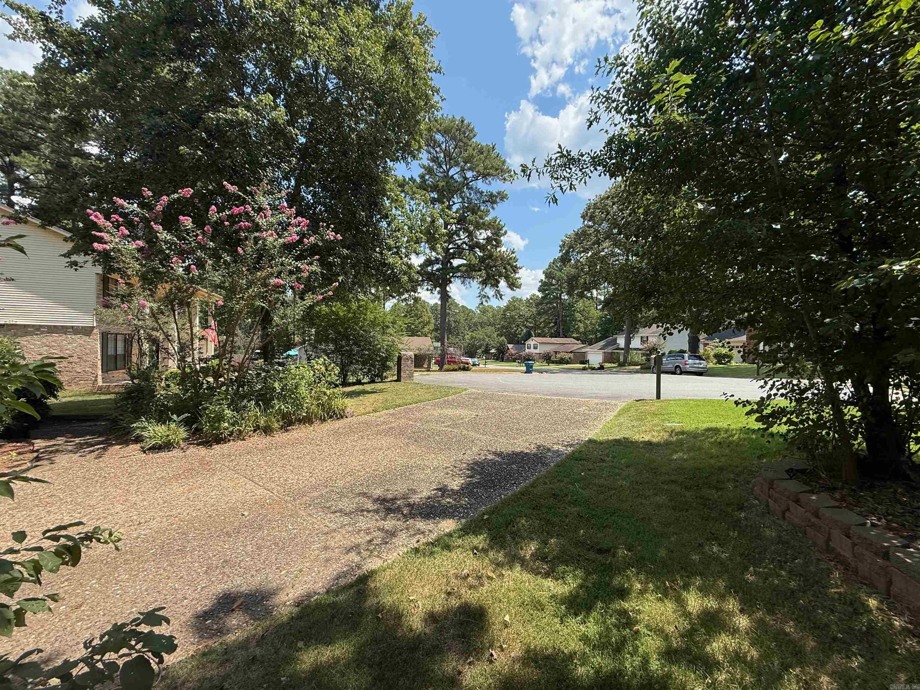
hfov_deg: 102.1
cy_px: 345
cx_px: 460
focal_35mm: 14
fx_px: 372
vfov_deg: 85.7
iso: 50
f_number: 2.2
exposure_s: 1/1105
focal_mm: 2.22
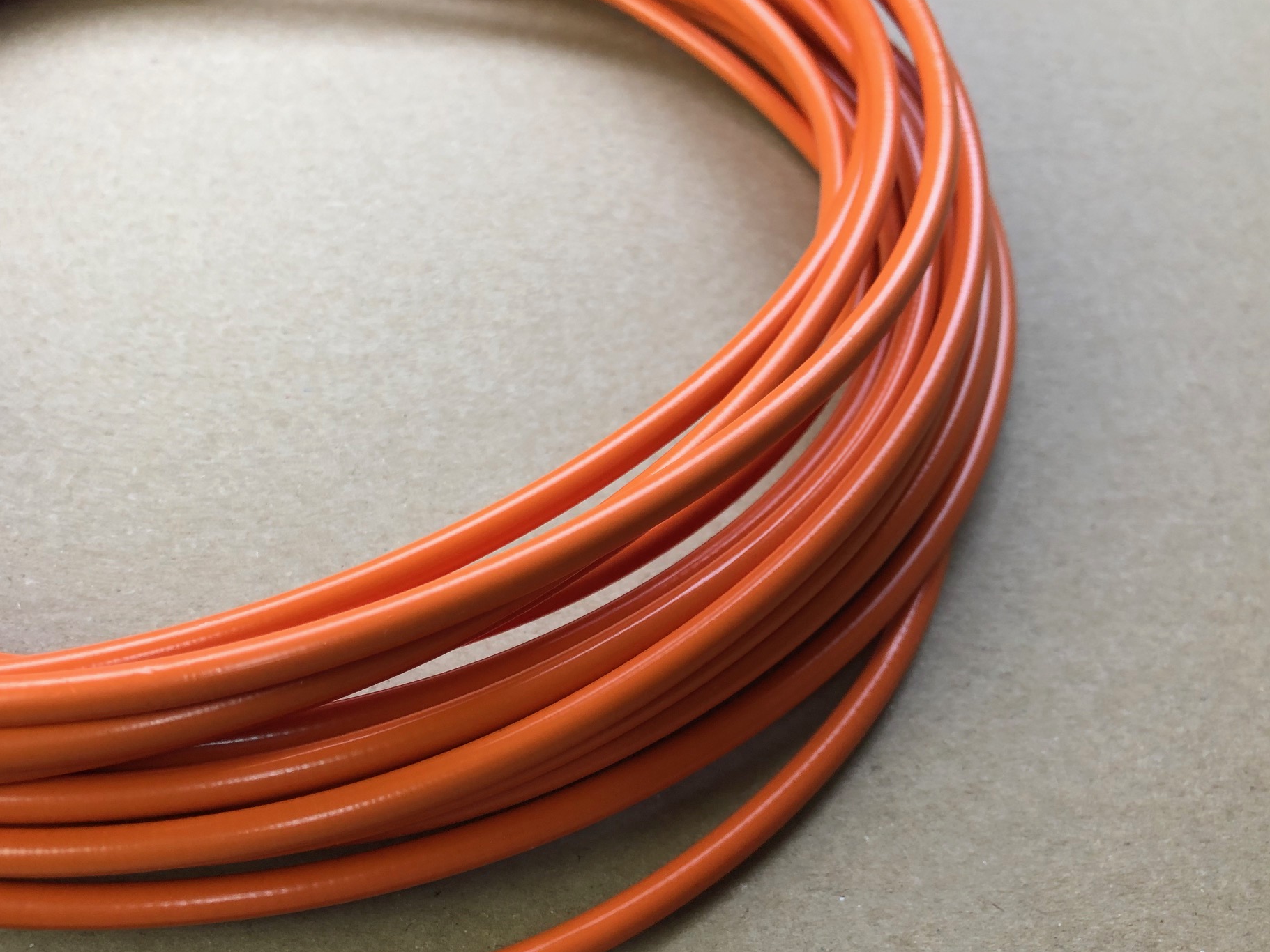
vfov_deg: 45.4
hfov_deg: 58.3
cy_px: 523
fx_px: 1137
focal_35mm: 31
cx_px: 590
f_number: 1.8
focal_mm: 4
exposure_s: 1/25
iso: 40
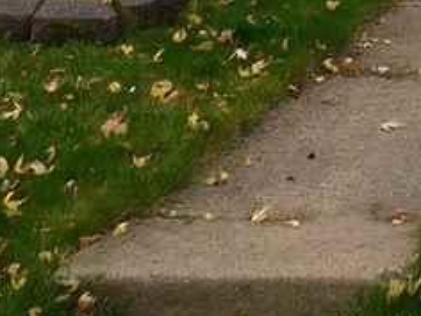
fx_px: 1581
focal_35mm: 130
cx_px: 735
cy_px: -432
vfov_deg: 10.0
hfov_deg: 13.7
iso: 125
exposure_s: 1/500
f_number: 3.3
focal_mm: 4.3
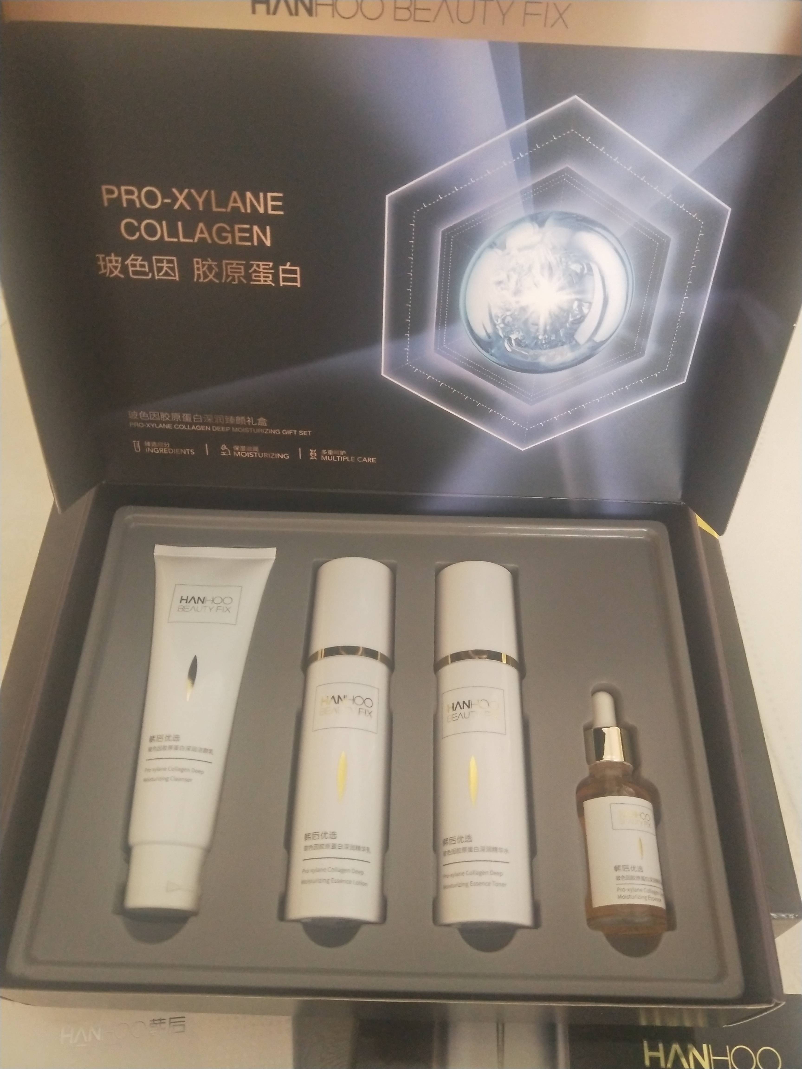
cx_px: 401
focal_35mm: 25
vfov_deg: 69.4
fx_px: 772
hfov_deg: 54.9
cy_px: 534
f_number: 1.7
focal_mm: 4.27
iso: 279
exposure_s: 1/25
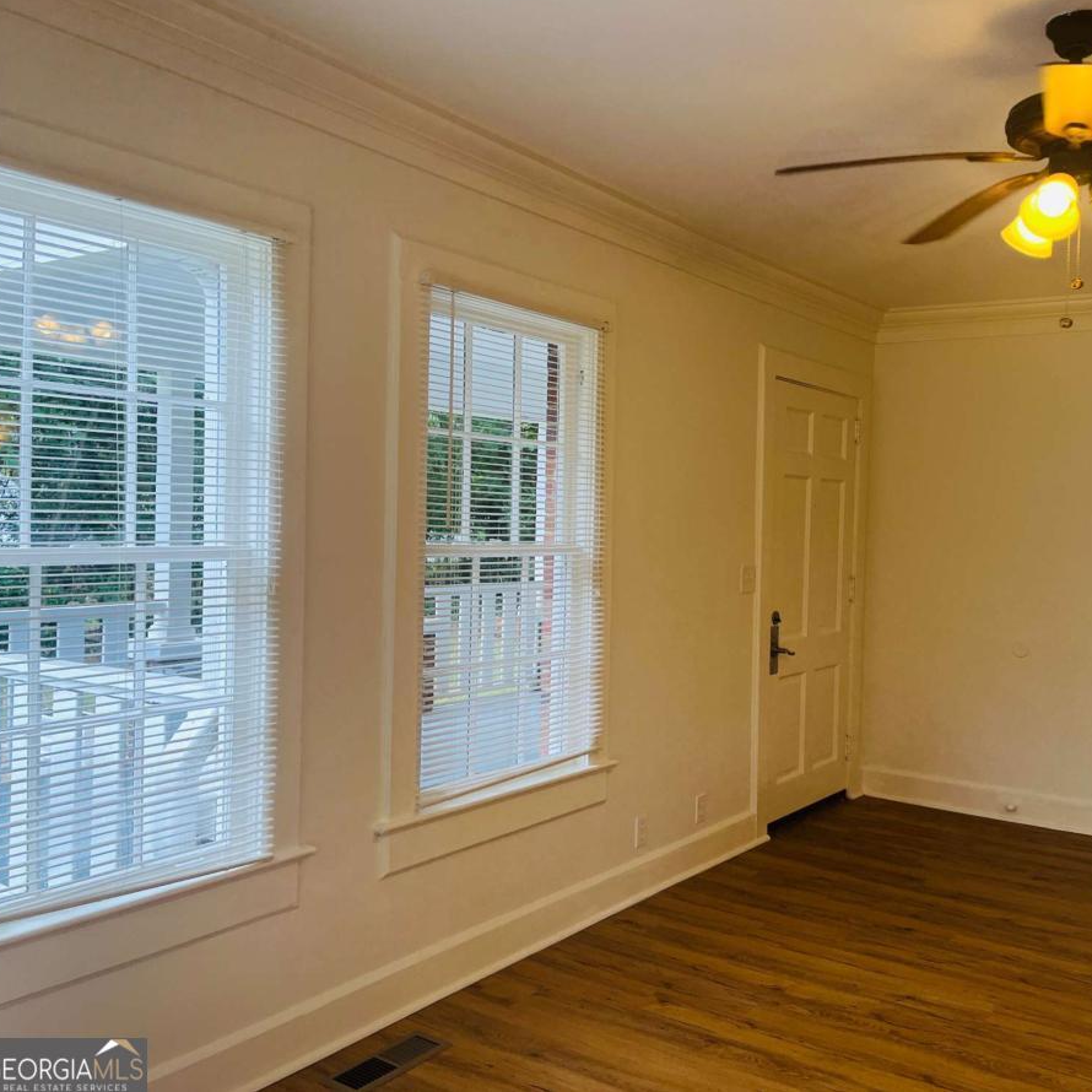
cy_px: 541
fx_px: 1106
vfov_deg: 52.5
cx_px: 718
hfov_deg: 51.7
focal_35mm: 31
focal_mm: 5.1
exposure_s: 1/120
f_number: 1.6
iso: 64
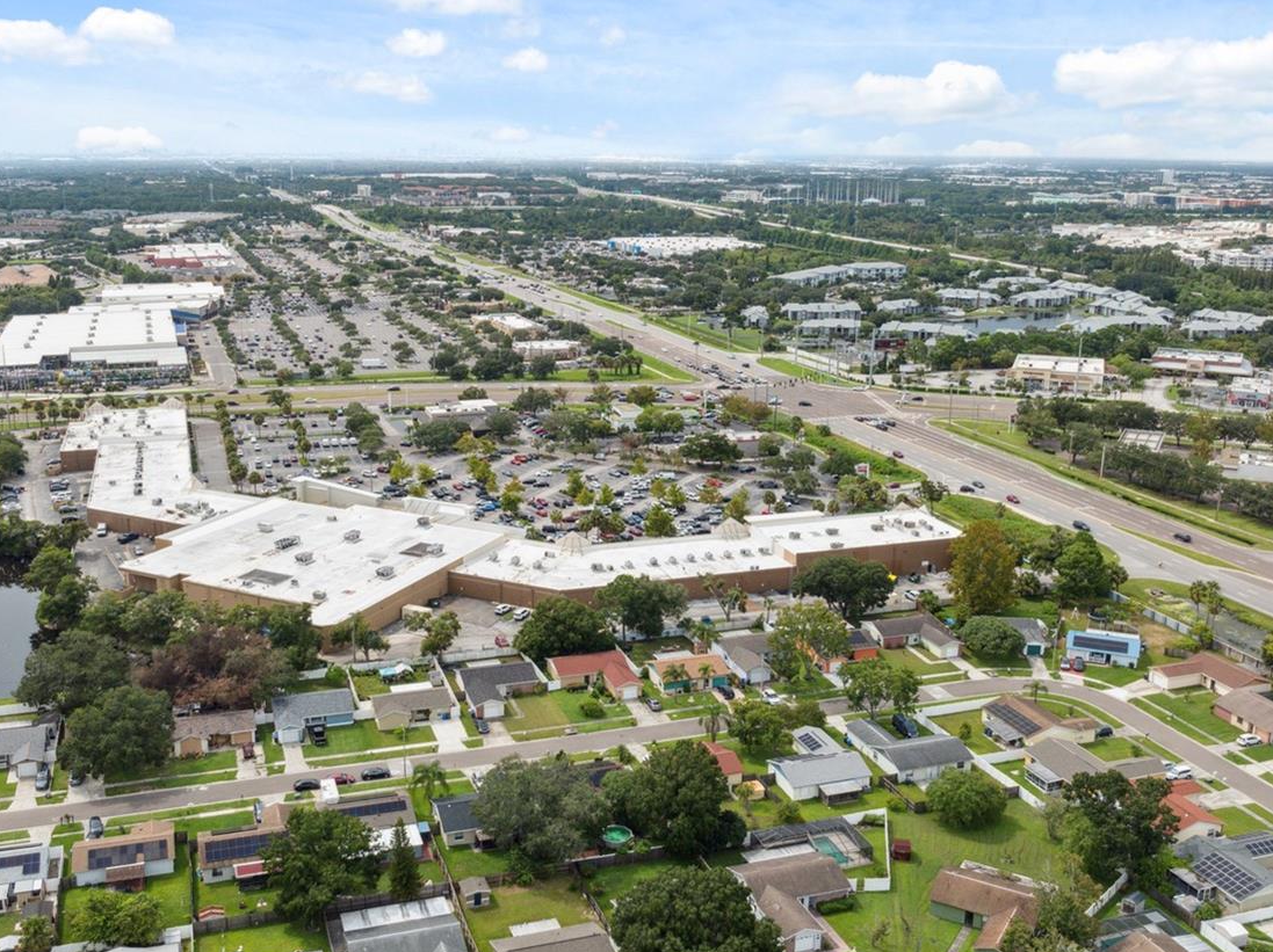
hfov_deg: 52.6
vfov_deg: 40.6
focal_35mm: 35
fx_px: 1286
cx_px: 606
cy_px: 471
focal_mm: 12.3
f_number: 8
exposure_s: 1/1600
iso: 400
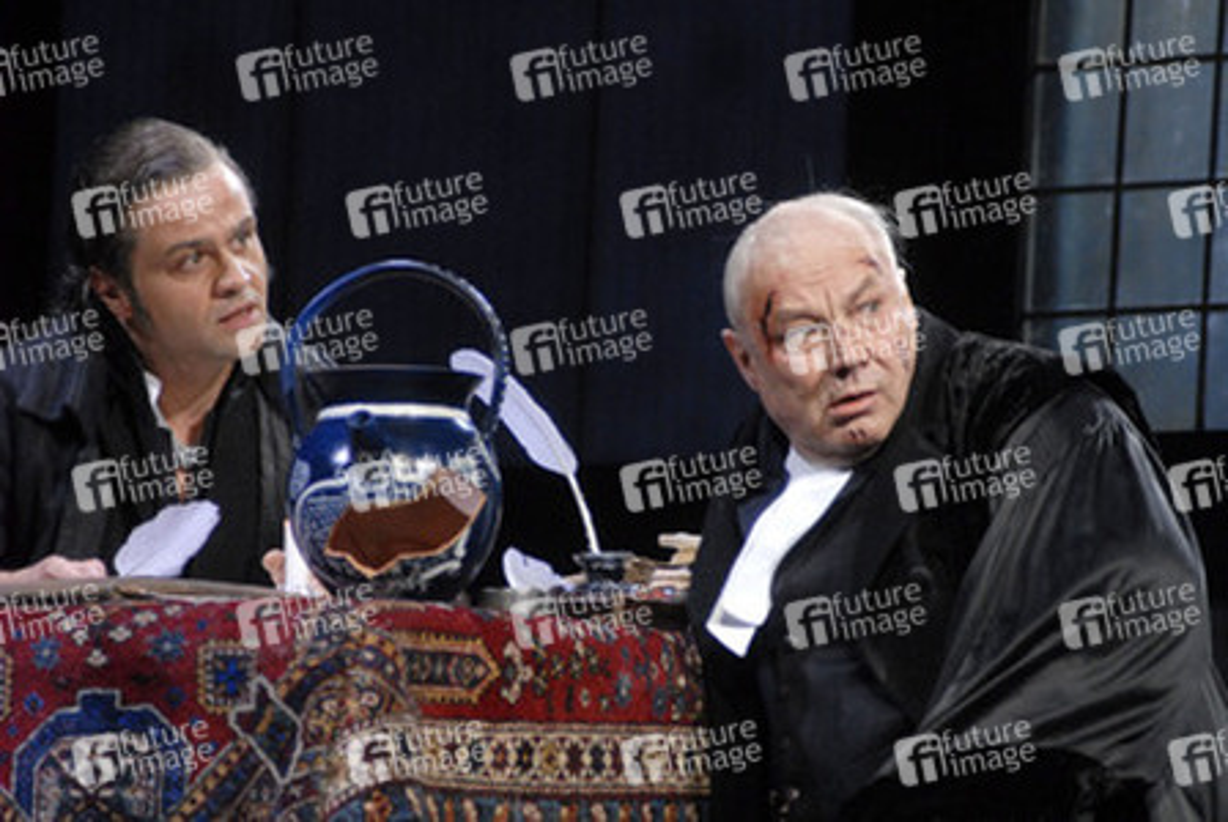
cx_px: 614
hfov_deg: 9.4
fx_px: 7429
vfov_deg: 6.3
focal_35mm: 218
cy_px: 411
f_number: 4.5
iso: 1000
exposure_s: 1/50
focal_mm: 145
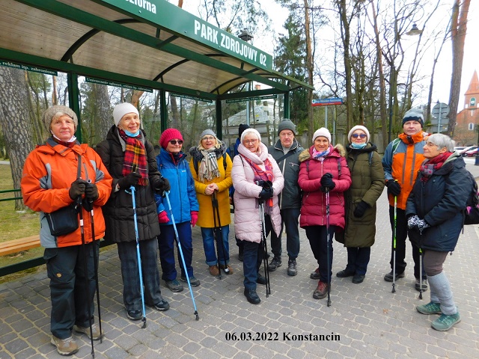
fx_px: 318
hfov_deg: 73.9
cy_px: 180
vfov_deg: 58.9
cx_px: 240
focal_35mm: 23
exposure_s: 1/160
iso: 125
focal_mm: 4
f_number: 3
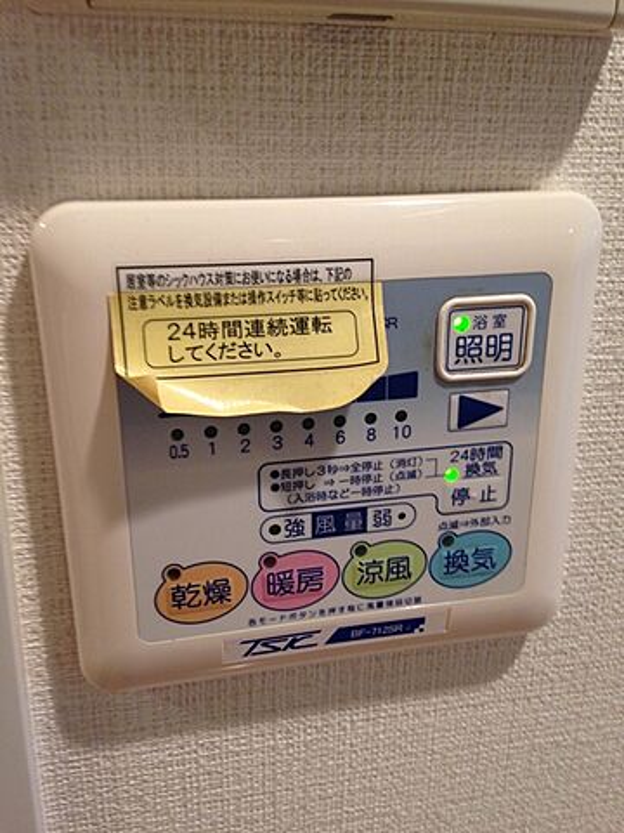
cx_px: 312
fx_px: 793
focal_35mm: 33
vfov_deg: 55.4
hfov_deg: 42.9
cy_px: 416
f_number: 2.4
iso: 64
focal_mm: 4.12
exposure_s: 1/20
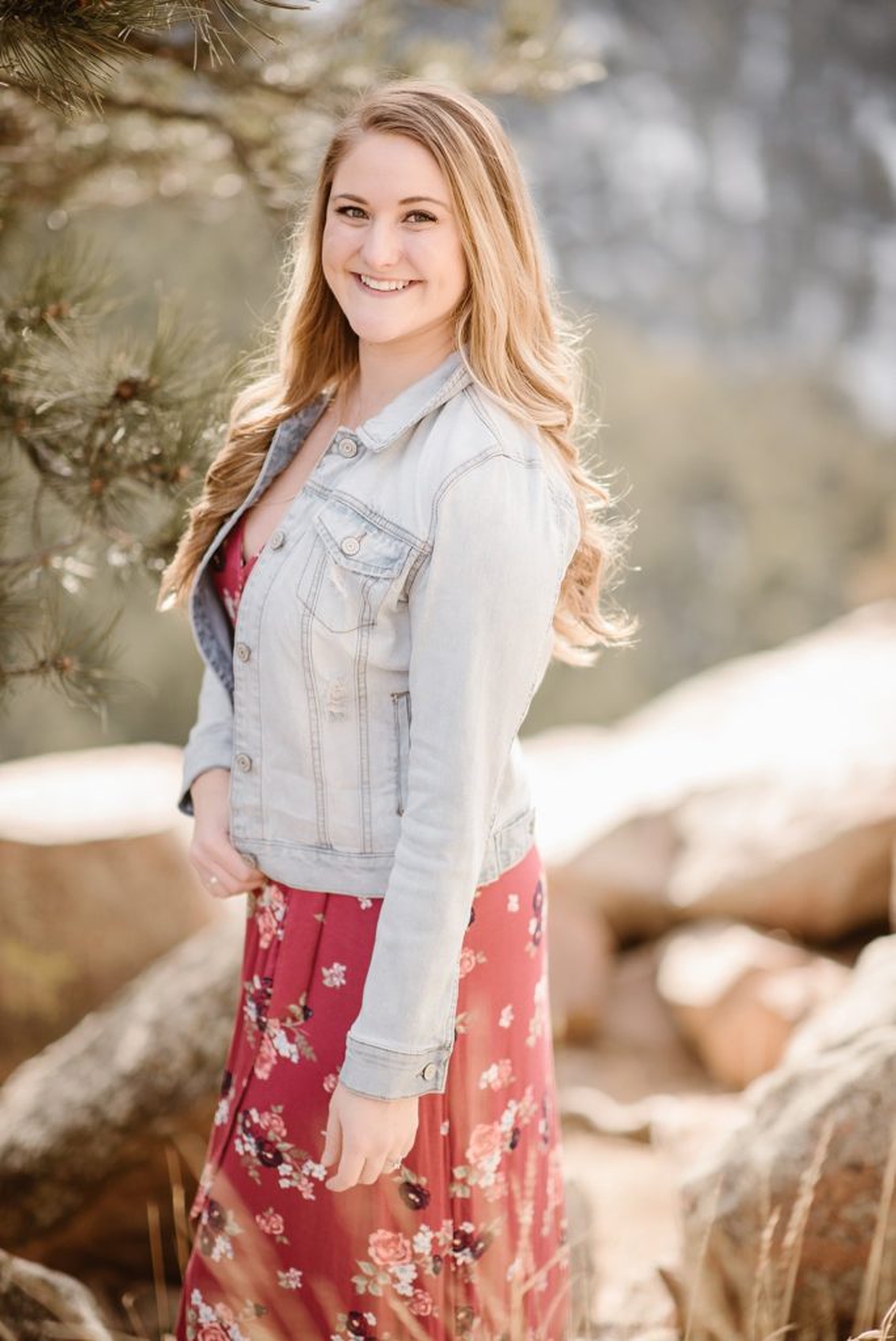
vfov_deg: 23.9
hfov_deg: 16.1
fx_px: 3169
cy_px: 670
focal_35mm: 85
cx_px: 448
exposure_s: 1/1600
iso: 200
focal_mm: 85
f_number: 1.6
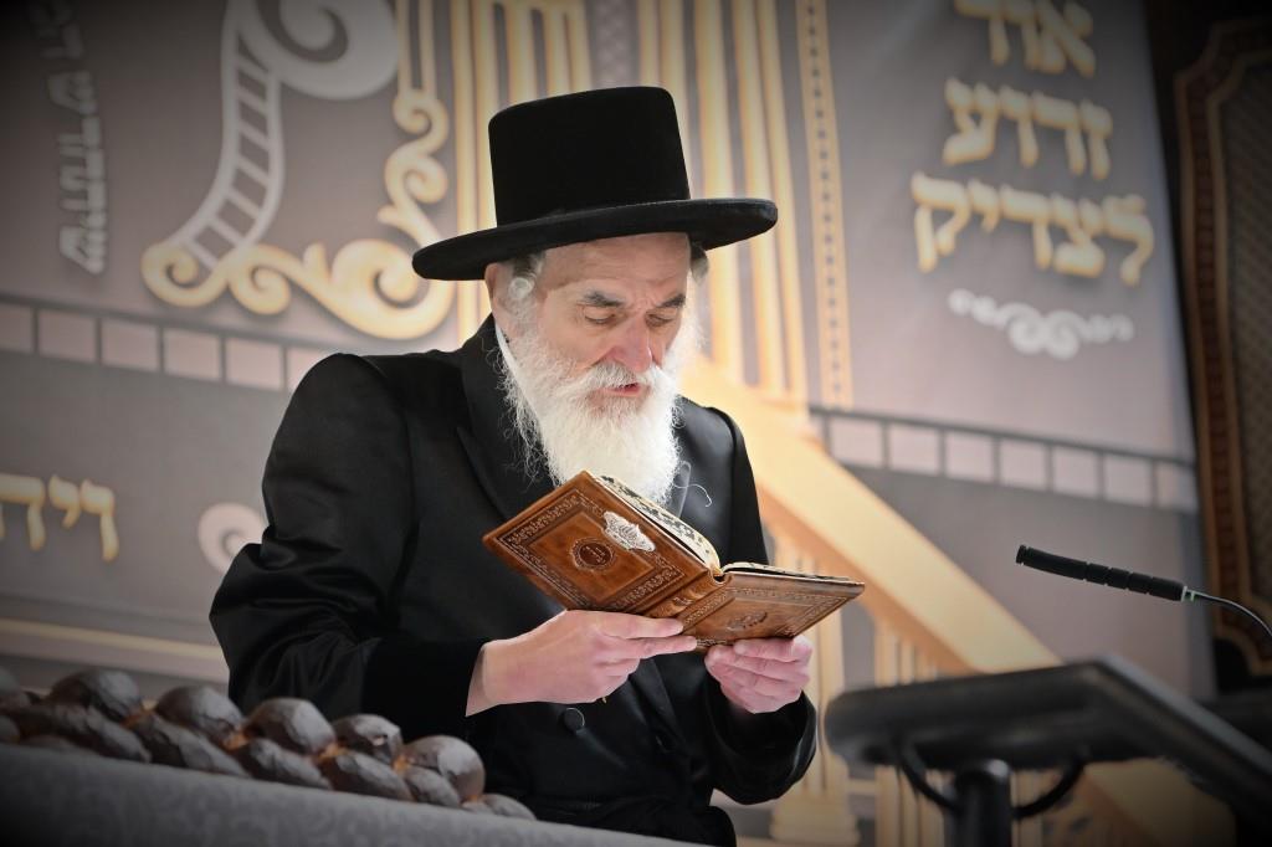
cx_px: 636
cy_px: 424
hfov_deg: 8.1
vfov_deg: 5.4
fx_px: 9007
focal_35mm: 255
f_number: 2.8
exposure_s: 1/250
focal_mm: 170
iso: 500
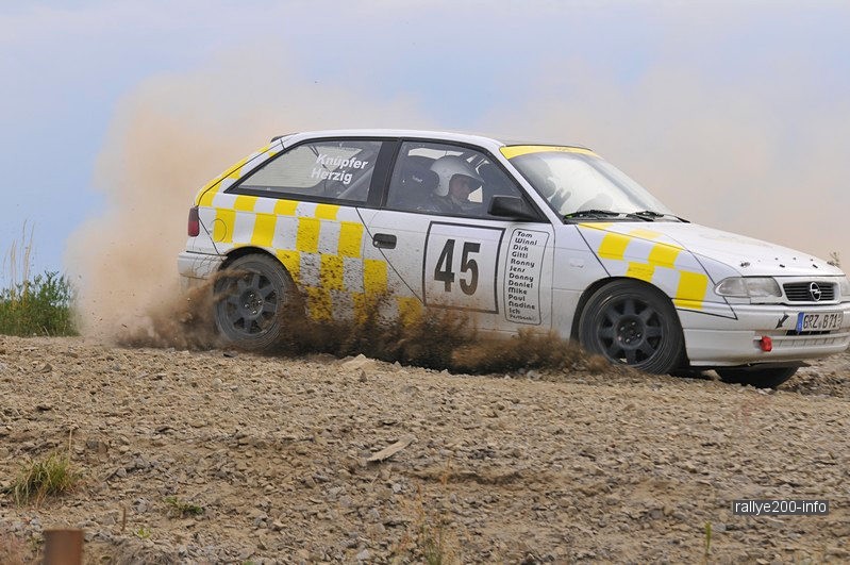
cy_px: 282
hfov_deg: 13.1
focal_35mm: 158
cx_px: 425
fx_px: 3715
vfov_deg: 8.7
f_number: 8
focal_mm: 105
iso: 200
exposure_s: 1/250
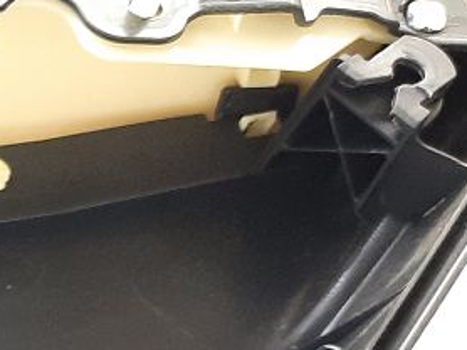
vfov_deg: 13.2
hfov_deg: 15.0
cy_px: 448
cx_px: -452
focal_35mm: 108
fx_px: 1456
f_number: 2
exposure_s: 1/33
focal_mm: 4.6
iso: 320
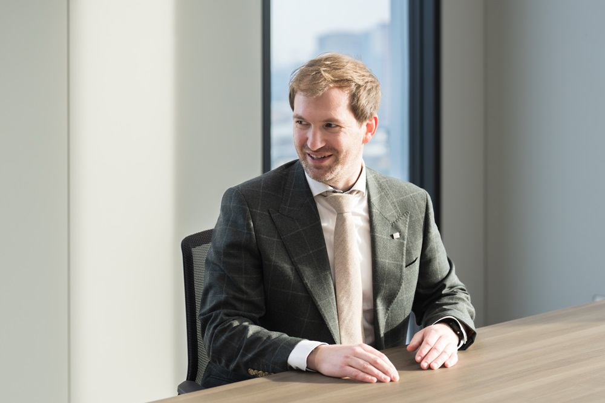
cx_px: 302
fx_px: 1260
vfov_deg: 18.2
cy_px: 202
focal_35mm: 75
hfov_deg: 27.0
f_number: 2
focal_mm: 50
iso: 320
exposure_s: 1/640
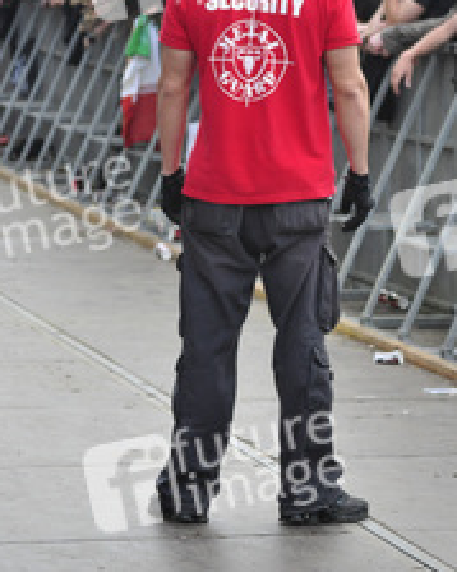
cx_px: 288
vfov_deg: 10.6
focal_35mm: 181
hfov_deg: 8.5
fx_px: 3062
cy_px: 89
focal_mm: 72
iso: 800
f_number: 5.6
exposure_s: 1/500
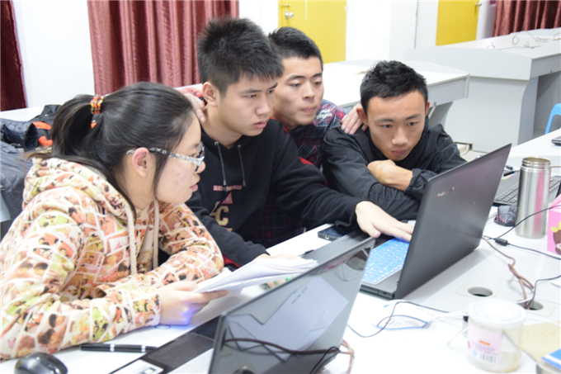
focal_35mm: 48
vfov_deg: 28.1
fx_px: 748
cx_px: 280
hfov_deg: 41.1
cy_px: 187
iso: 1000
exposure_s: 1/3
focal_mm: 32
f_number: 4.2
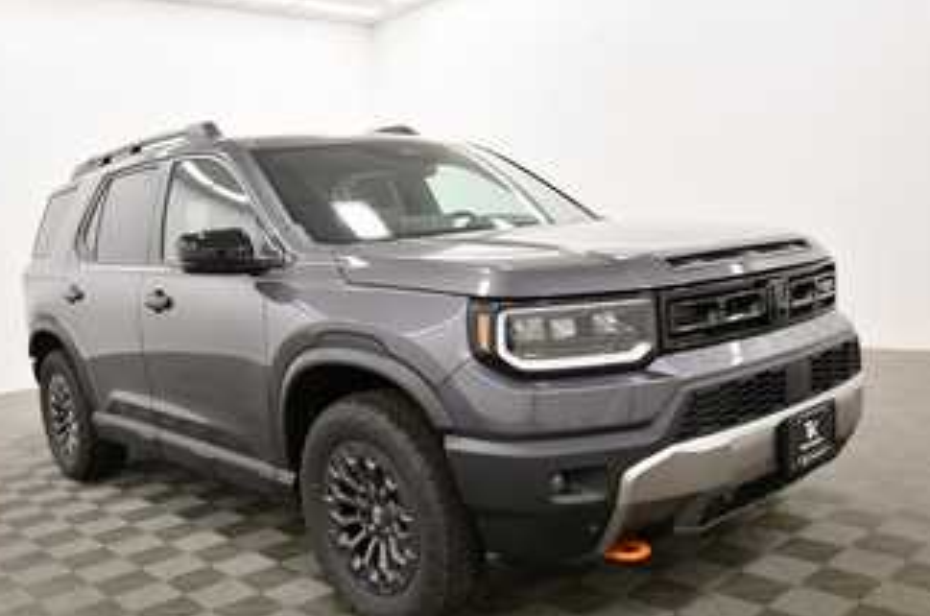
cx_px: 443
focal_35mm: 31
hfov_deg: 60.4
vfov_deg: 42.0
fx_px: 799
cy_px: 355
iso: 1100
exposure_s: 1/125
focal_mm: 17
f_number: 5.3
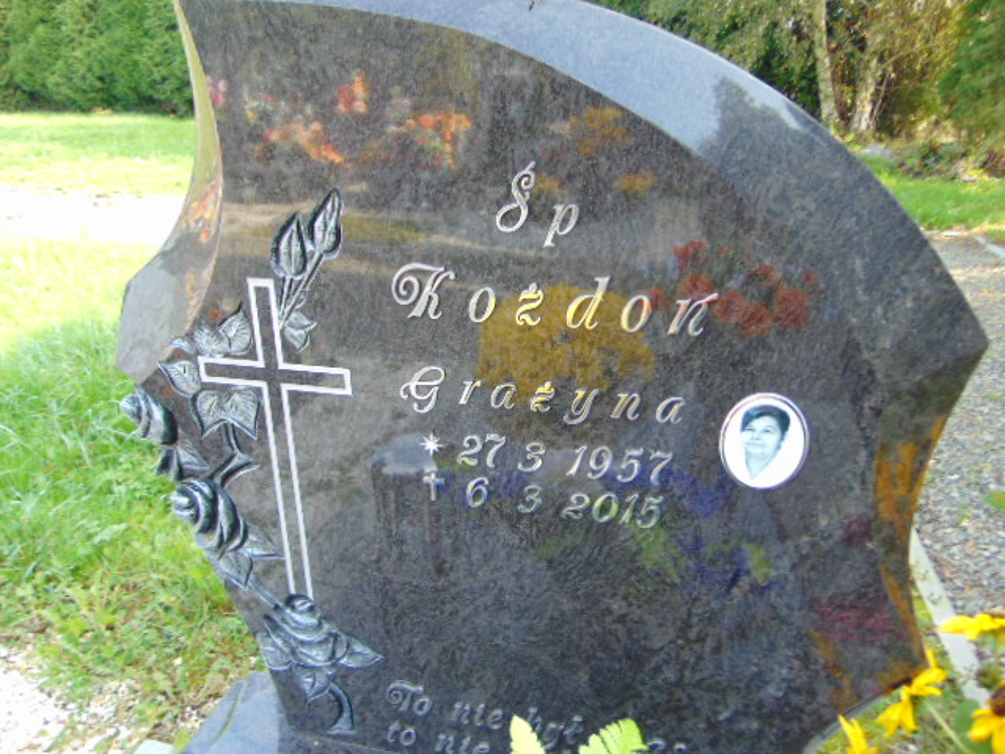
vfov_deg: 54.9
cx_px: 502
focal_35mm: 25
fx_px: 726
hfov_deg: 69.4
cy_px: 377
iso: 80
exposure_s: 1/80
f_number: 3
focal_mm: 4.5
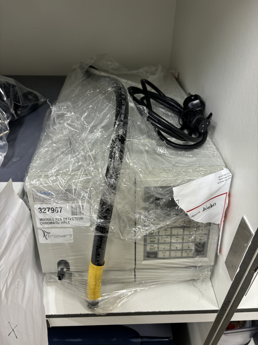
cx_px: 129
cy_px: 172
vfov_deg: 67.3
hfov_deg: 53.1
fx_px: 258
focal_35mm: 26
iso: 80
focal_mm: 5.96
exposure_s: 1/50
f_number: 1.6
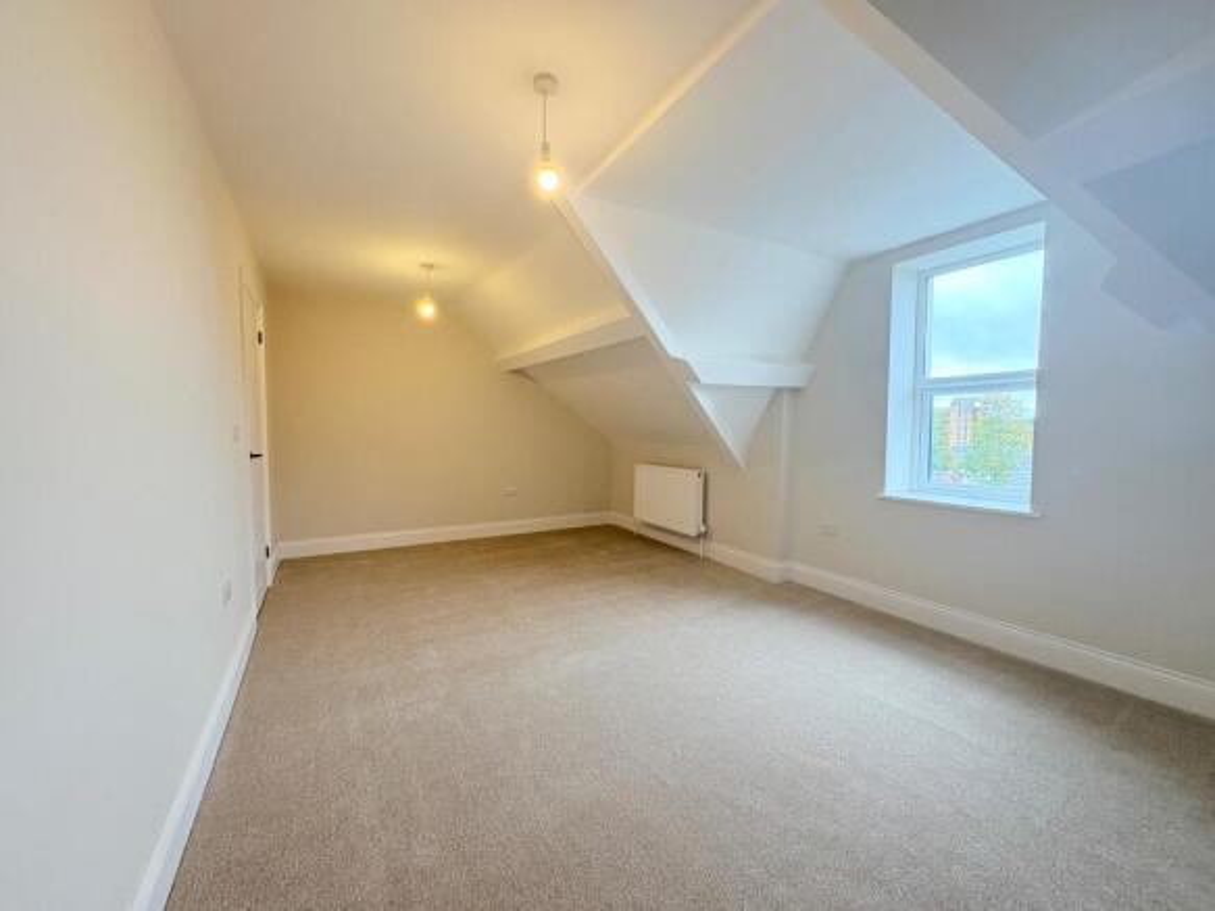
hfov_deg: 102.1
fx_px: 491
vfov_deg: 85.7
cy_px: 456
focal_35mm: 14
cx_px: 608
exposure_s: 1/99
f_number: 2.2
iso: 200
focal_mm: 2.22
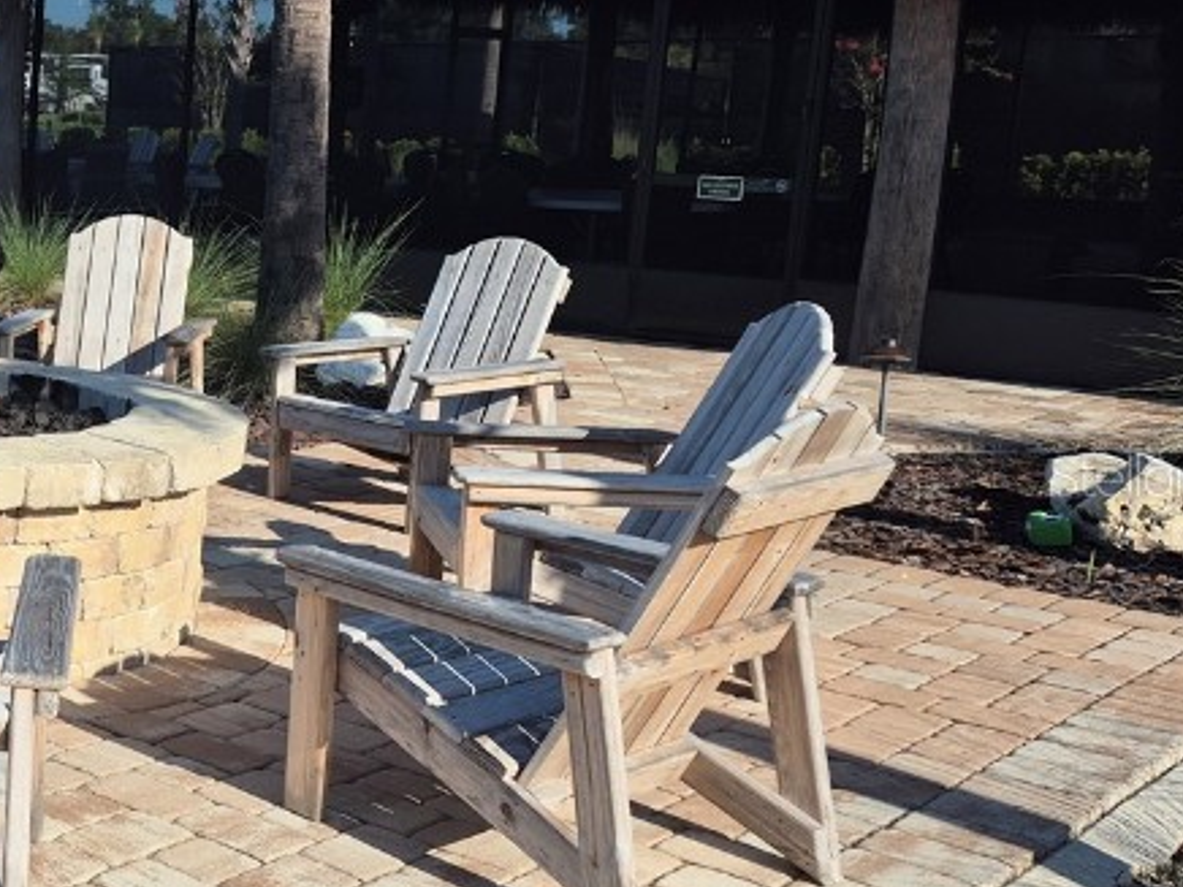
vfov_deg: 27.0
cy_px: 475
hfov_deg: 31.9
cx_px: -84
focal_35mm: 54
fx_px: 1845
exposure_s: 1/2064
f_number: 1.8
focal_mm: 5.4
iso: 25
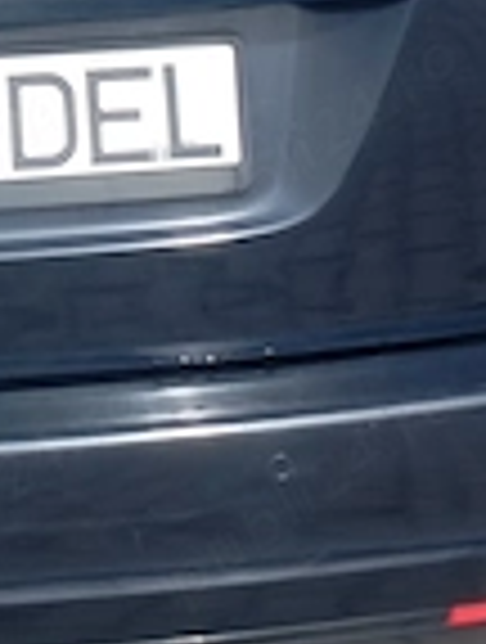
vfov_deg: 11.2
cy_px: -126
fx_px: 3205
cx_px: -162
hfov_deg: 8.5
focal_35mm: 172
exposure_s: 1/336
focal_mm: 4.22
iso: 111
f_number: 1.8
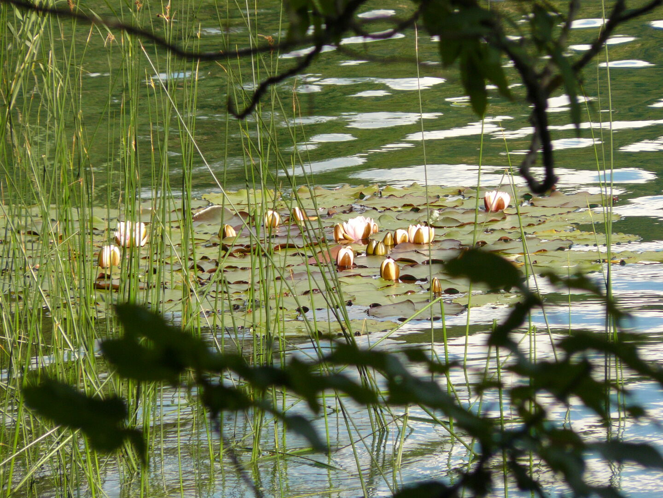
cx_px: 332
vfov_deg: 3.9
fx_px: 7393
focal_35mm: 386
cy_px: 249
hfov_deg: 5.1
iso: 100
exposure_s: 1/250
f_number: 5
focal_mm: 64.3
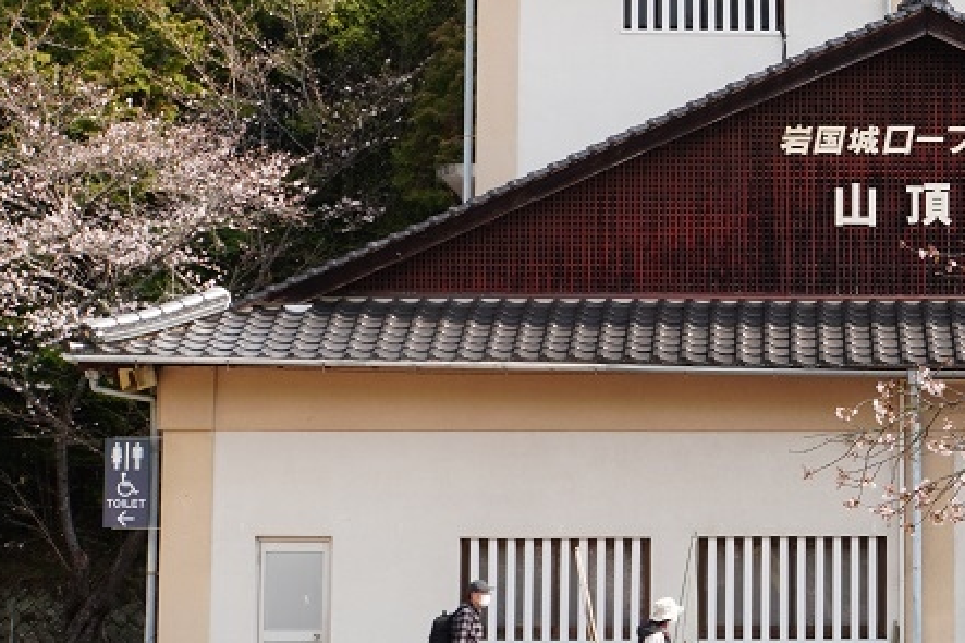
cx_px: 933
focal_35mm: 114
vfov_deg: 12.0
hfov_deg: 17.6
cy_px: 278
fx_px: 3055
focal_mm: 36
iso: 100
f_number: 9
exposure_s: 1/60
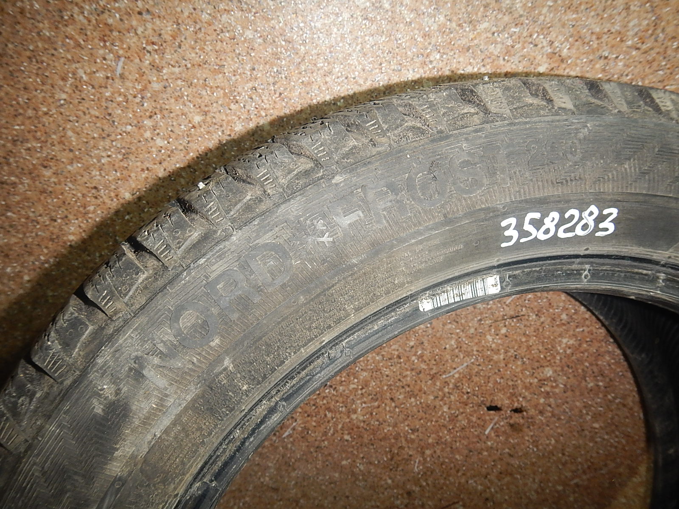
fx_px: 549
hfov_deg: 63.4
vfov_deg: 49.7
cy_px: 254
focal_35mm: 28
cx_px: 340
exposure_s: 1/30
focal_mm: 5
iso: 200
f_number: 3.9
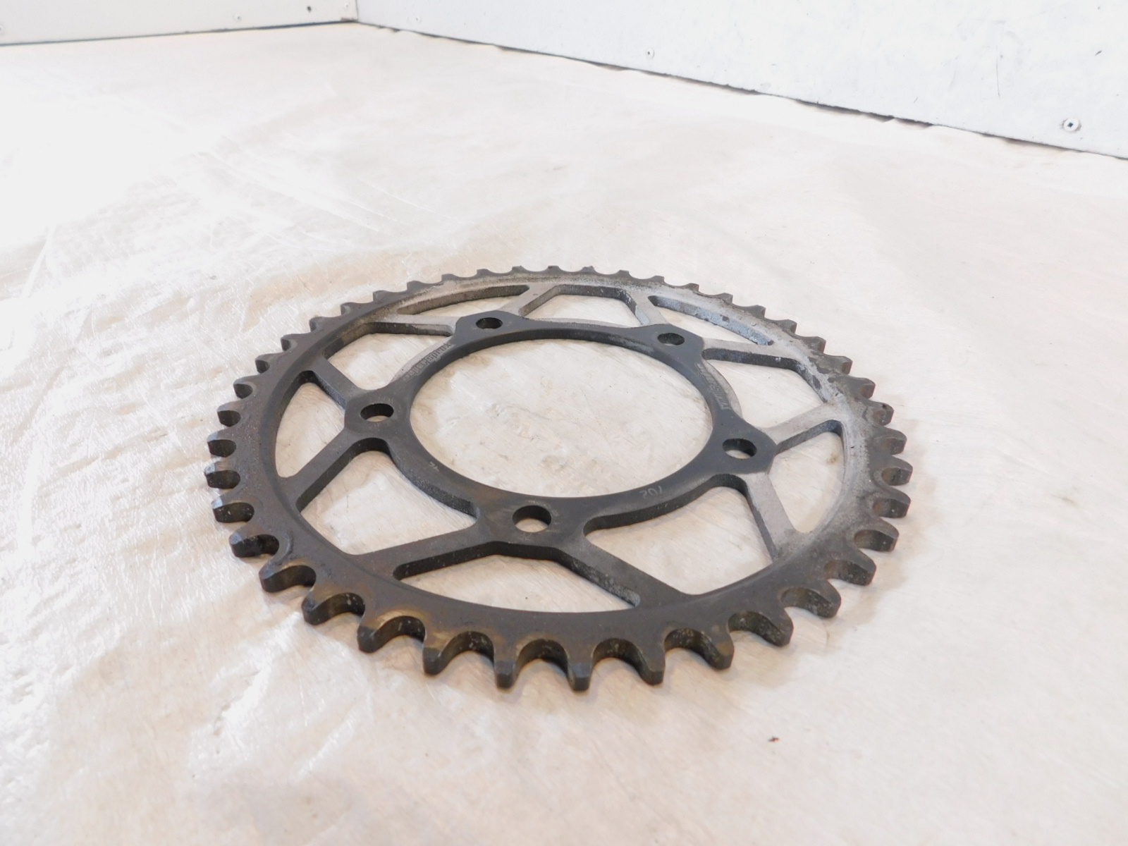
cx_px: 564
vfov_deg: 58.9
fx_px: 749
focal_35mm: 23
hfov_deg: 73.9
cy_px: 423
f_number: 3
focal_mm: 4
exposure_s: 1/30
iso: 200
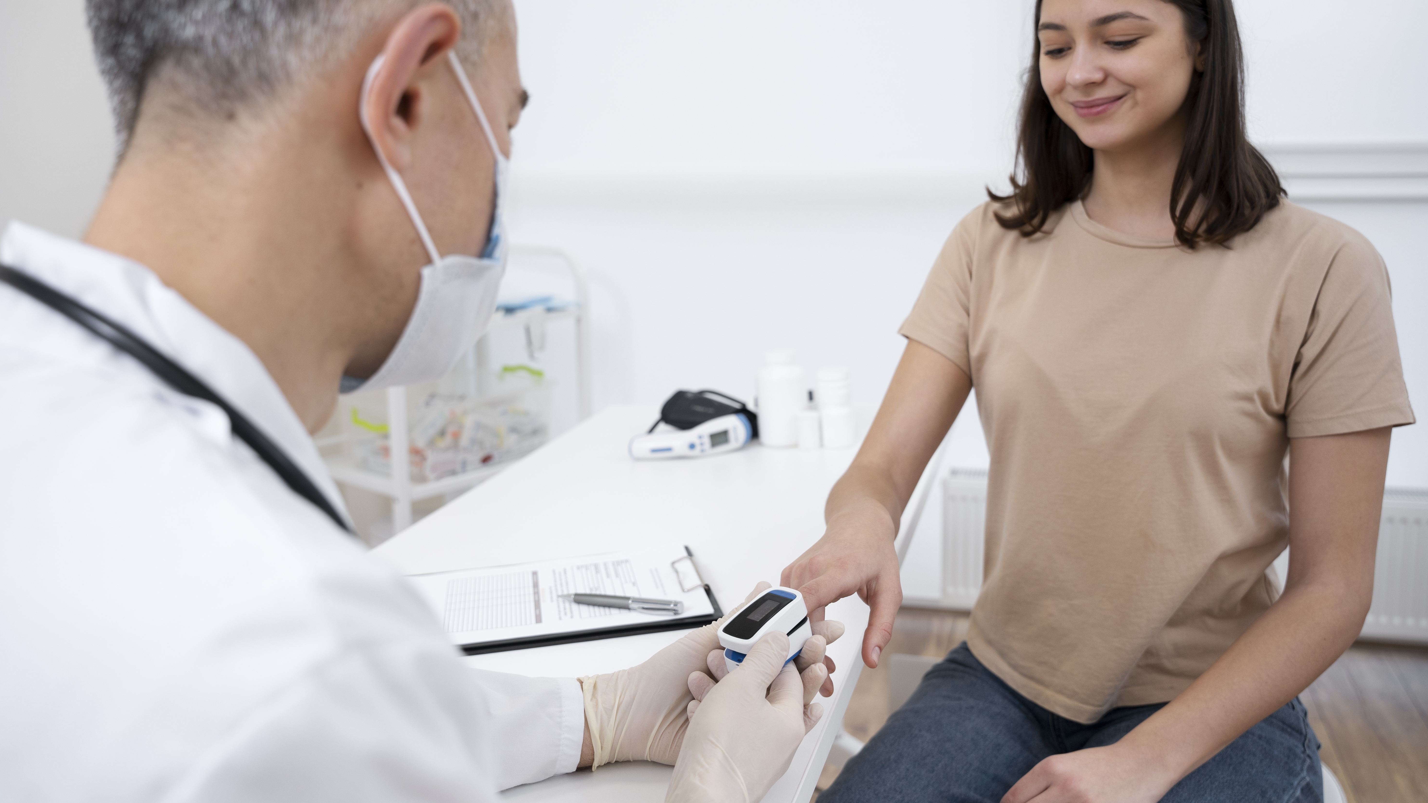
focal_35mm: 34
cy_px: 363
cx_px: 717
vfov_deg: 35.0
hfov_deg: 58.5
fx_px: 1274
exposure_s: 1/160
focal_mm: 31.6
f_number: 4
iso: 400
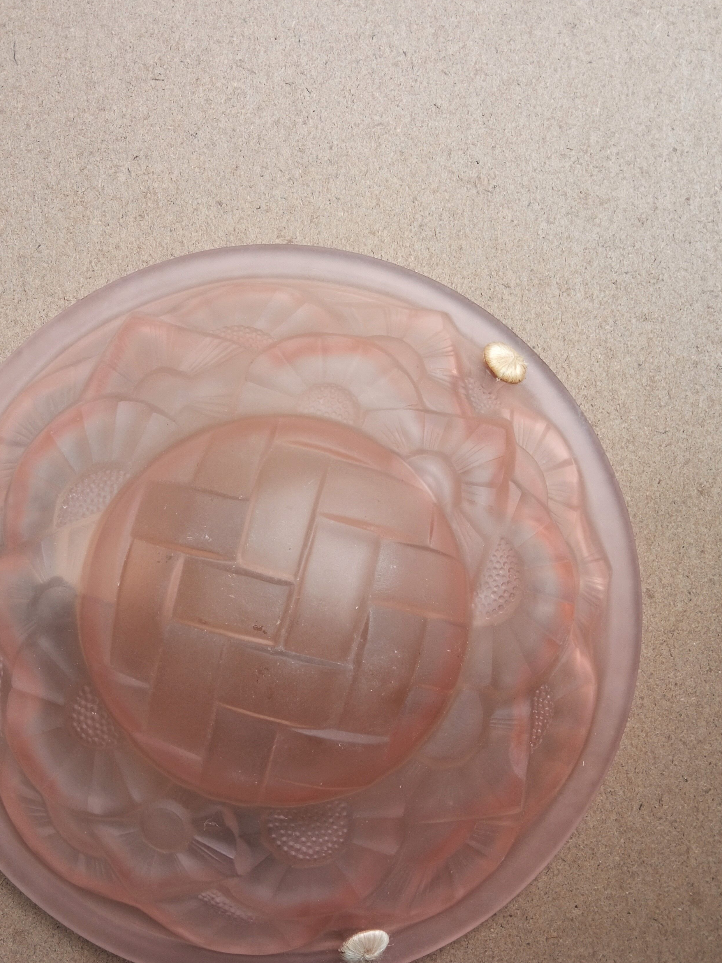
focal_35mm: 34
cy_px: 537
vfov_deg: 53.8
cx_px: 271
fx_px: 946
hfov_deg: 41.5
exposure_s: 1/100
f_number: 2.2
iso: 144
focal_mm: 3.79
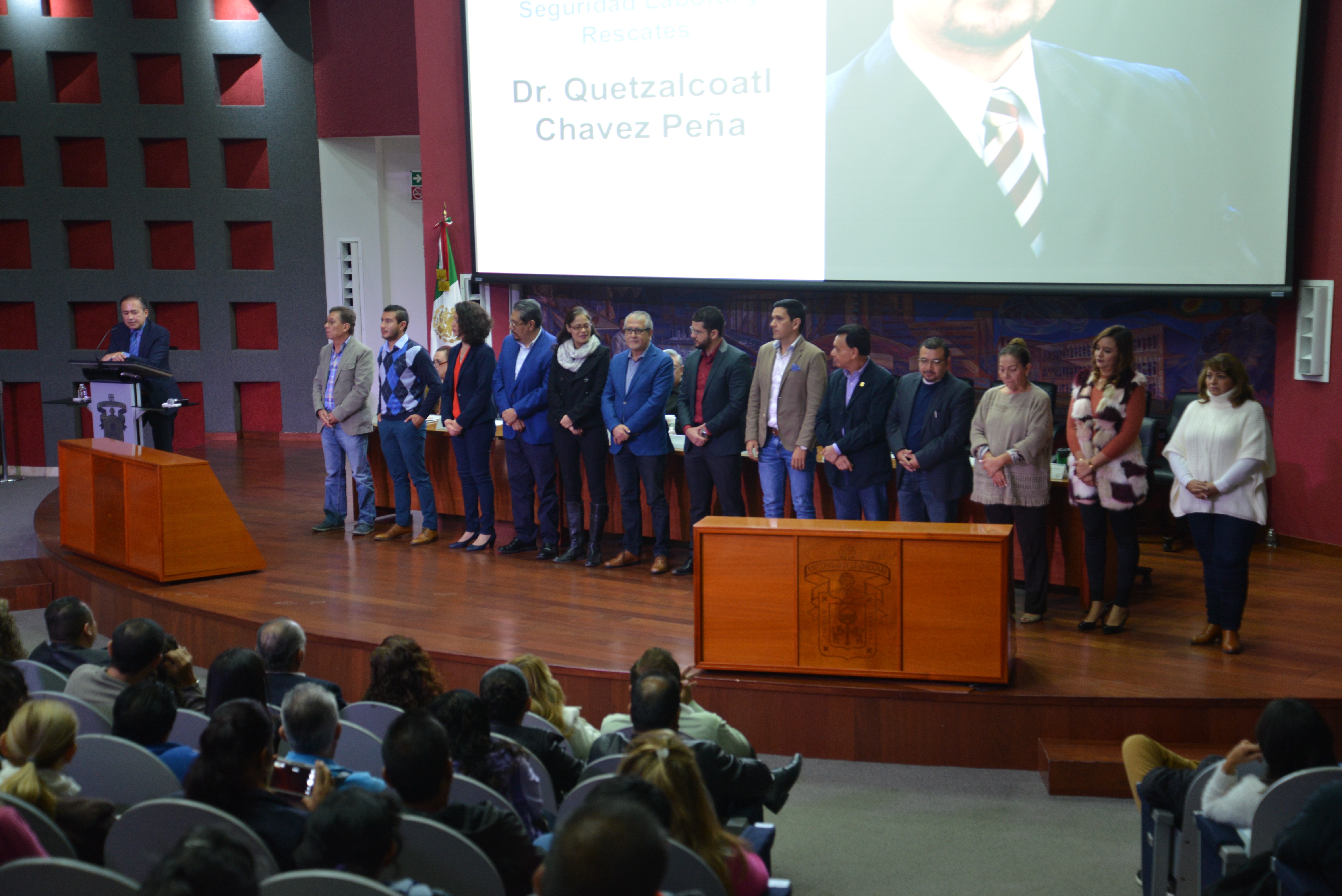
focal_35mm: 52
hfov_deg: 38.2
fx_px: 1939
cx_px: 671
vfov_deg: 26.0
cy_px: 448
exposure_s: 1/30
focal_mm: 52
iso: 1400
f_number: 4.2
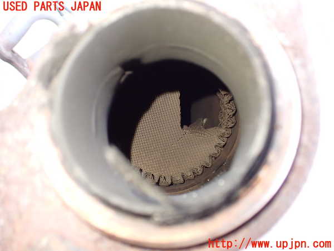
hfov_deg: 60.0
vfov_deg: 46.8
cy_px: 126
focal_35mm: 30
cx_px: 167
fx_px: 289
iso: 800
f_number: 2.3
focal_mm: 5.4
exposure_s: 1/40
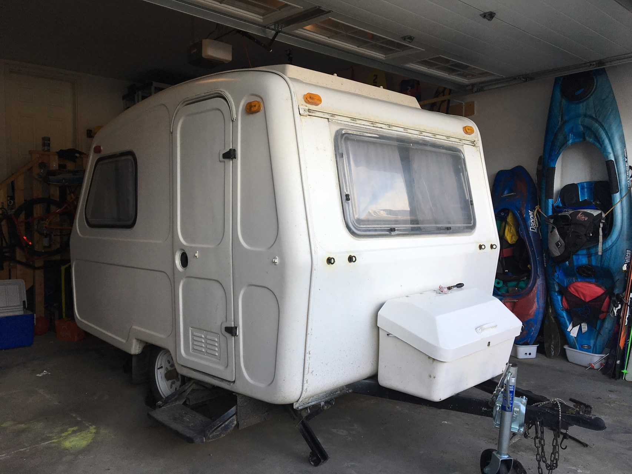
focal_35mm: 29
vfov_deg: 48.2
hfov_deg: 61.7
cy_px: 237
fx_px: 530
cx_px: 316
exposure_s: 1/204
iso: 25
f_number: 2.2
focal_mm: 4.15
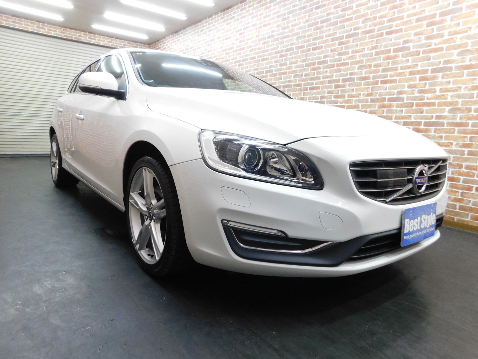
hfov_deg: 73.9
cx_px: 239
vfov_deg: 58.9
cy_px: 180
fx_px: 318
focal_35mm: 23
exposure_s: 1/25
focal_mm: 4
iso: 400
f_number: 3
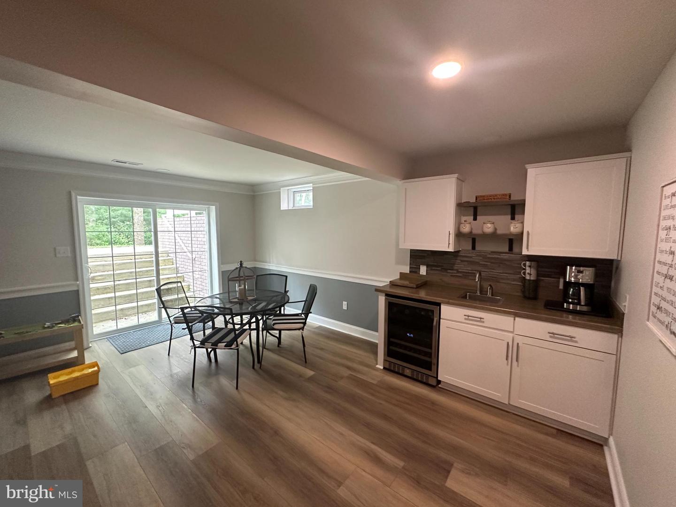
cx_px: 338
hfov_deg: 102.1
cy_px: 254
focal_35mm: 14
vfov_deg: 85.7
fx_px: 273
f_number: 2.2
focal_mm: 2.22
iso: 400
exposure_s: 1/60
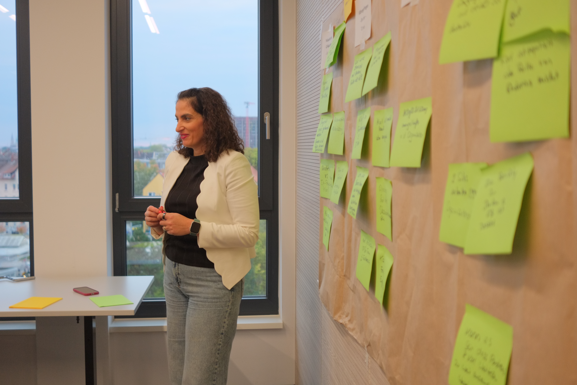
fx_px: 657
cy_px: 192
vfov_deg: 32.6
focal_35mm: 41
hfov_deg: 47.4
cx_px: 288
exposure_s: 1/110
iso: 800
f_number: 2.8
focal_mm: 27
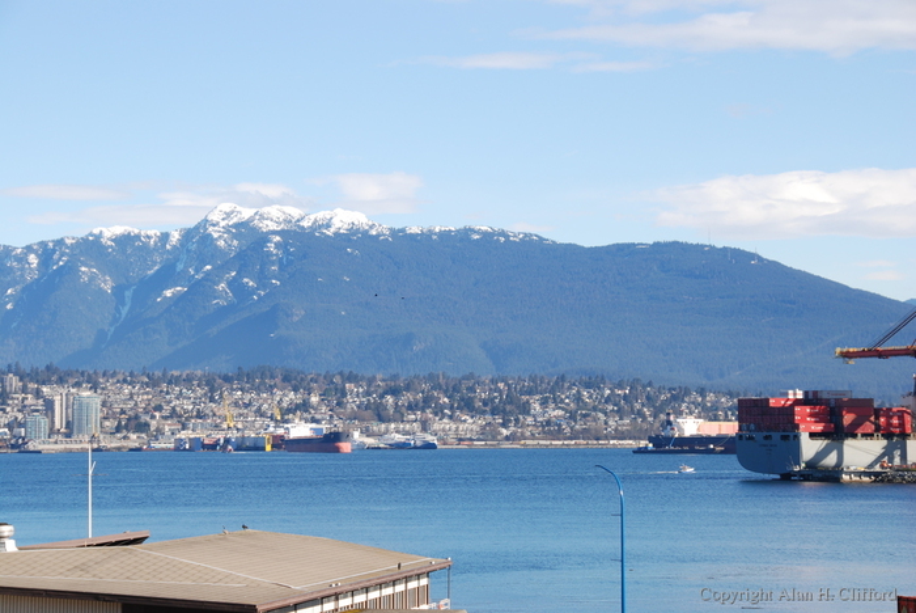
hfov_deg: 19.4
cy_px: 306
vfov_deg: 13.1
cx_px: 458
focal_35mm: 105
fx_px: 2674
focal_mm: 70
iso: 125
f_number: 10
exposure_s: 1/160
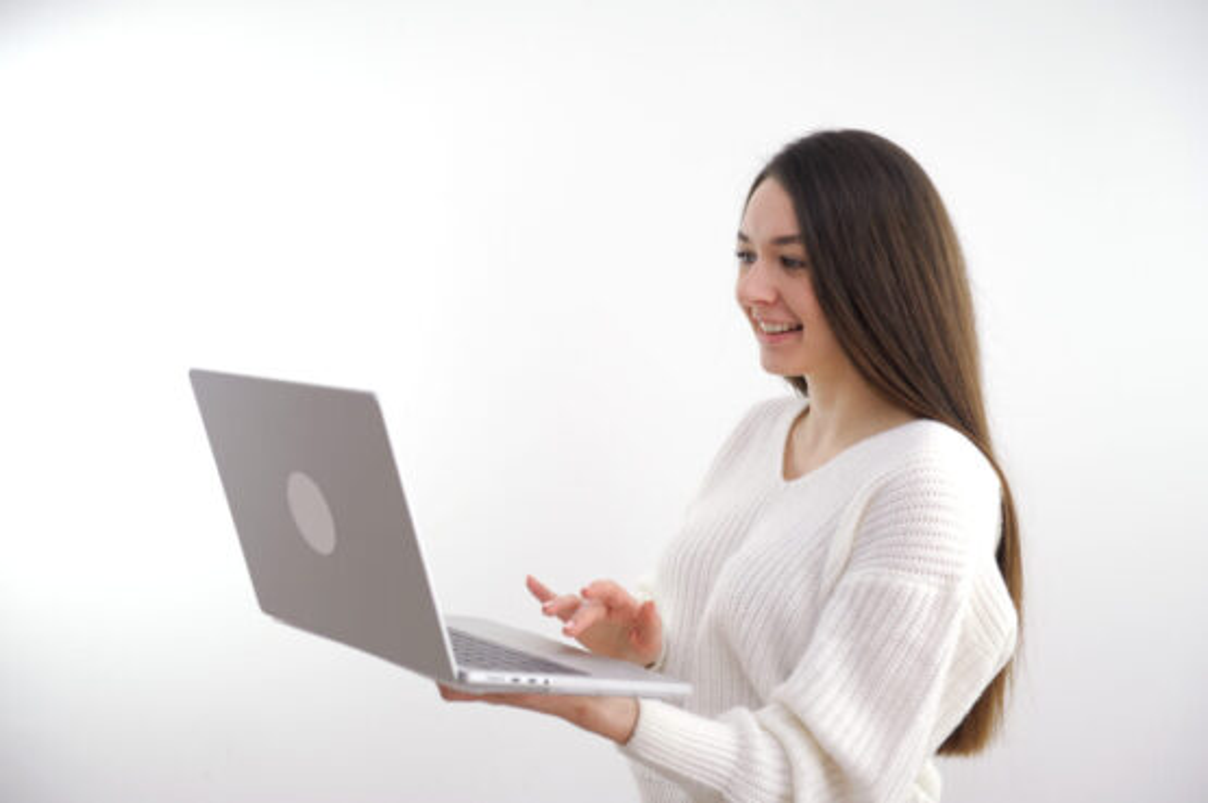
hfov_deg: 38.2
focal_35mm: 52
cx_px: 604
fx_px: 1743
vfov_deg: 25.9
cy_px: 402
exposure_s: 1/250
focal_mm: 52
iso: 500
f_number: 3.5
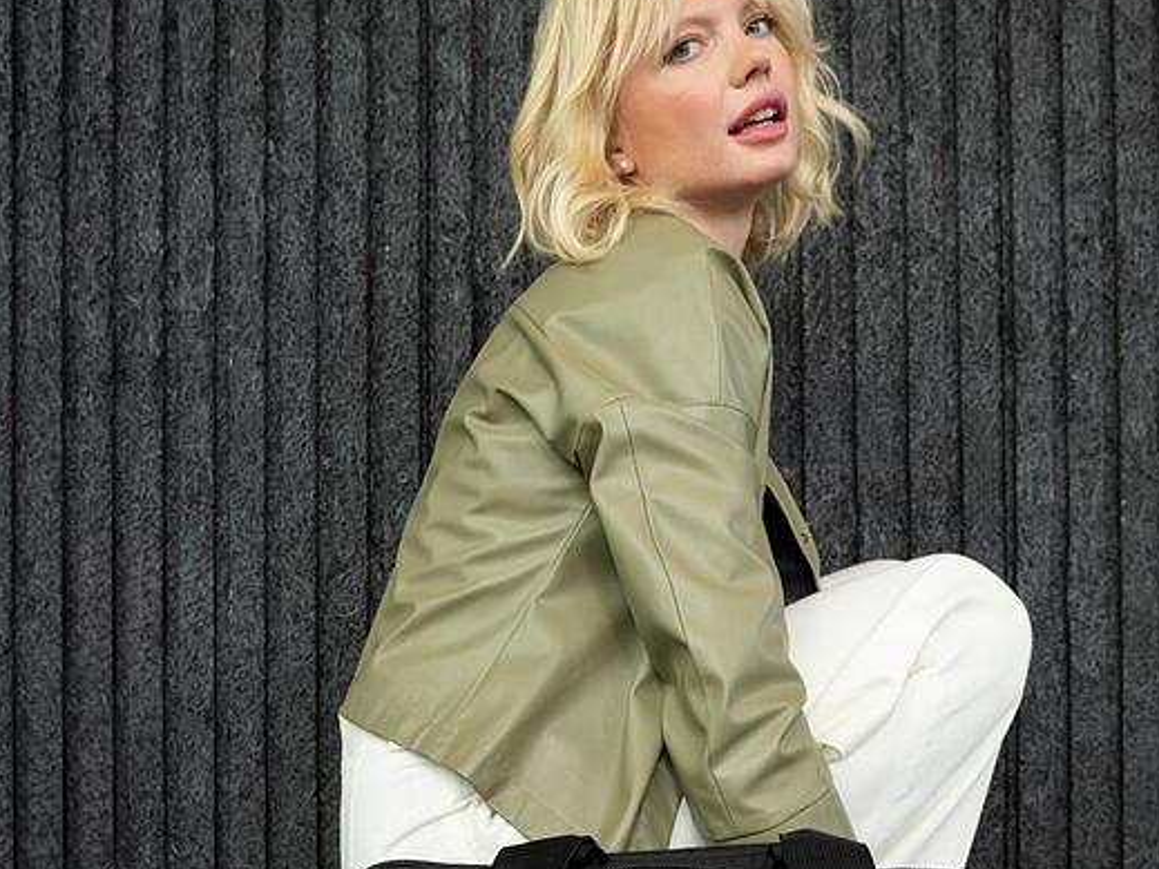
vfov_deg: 30.9
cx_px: 639
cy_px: 756
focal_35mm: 45
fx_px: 1506
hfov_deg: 42.0
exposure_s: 1/160
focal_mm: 28
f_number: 5.6
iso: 1000
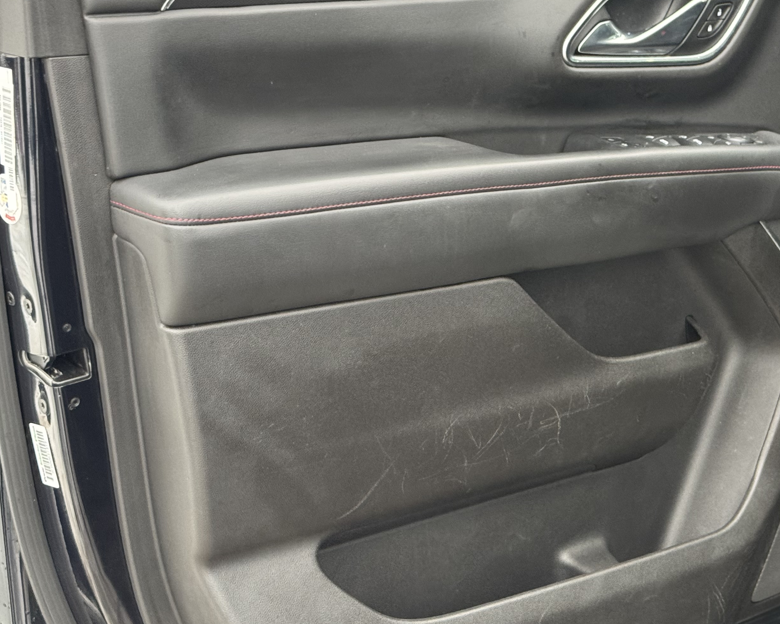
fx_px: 1778
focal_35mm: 77
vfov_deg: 19.9
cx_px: 544
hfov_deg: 24.6
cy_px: 258
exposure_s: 1/40
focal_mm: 6.76
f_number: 1.78
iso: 400
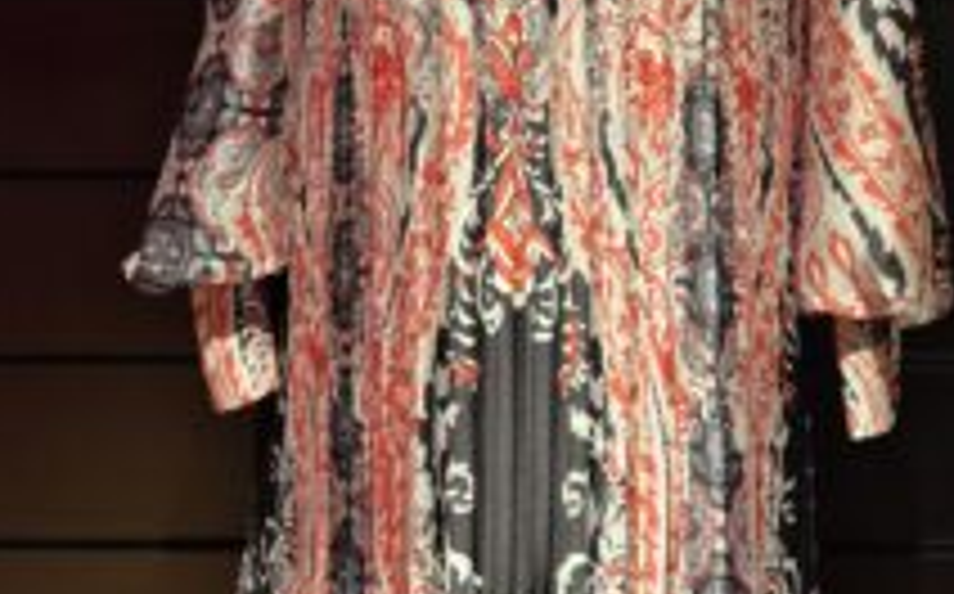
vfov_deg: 25.3
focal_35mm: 46
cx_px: 576
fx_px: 1195
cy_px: -108
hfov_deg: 43.3
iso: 320
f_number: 1.8
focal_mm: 5.4
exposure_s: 1/100
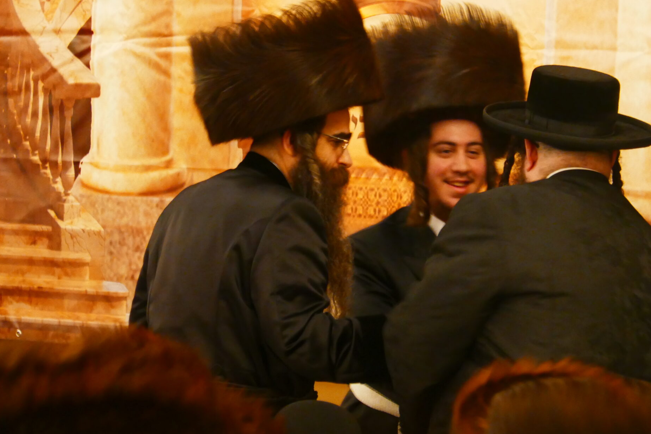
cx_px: 392
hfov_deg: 6.0
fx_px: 6256
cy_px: 177
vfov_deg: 4.0
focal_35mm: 346
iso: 1600
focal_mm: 91
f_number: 5.9
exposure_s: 1/25
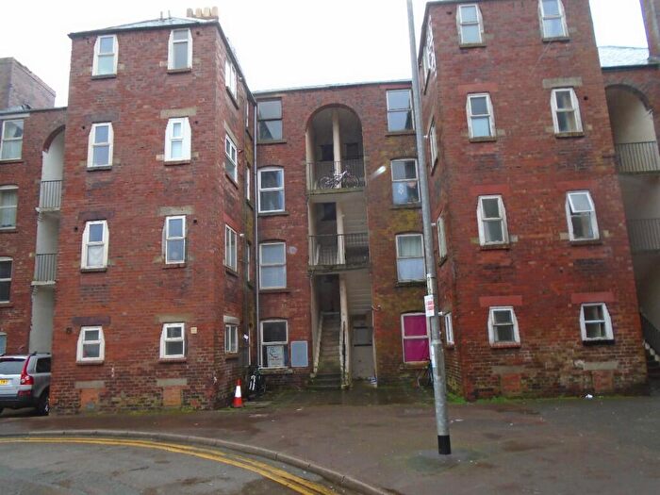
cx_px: 330
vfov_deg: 53.1
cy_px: 248
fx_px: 496
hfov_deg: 67.3
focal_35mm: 26
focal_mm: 4.6
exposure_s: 1/60
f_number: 3.2
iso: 100
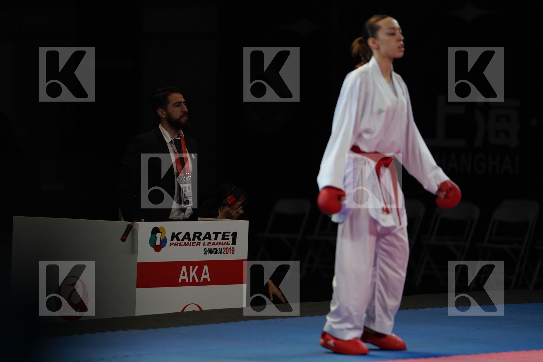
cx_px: 272
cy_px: 181
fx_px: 2986
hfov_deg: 10.4
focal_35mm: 198
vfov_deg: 6.9
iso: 1250
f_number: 2.8
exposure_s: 1/1000
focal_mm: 198
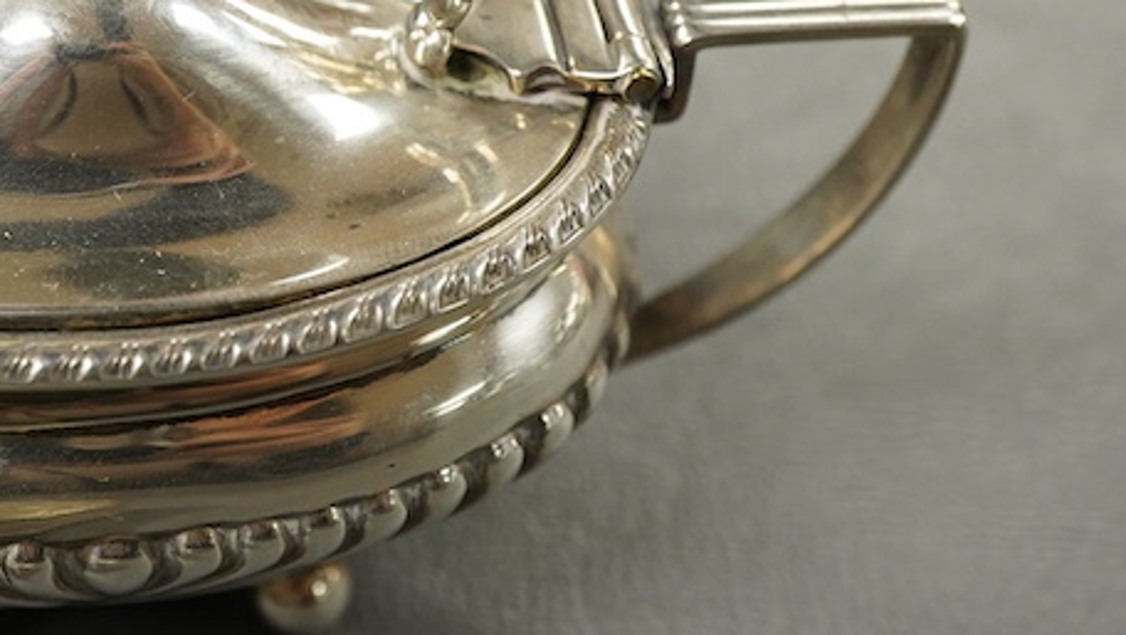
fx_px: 2778
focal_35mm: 93
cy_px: 215
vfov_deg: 13.0
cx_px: 217
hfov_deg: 22.6
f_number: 8
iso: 1250
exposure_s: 1/125
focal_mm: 30
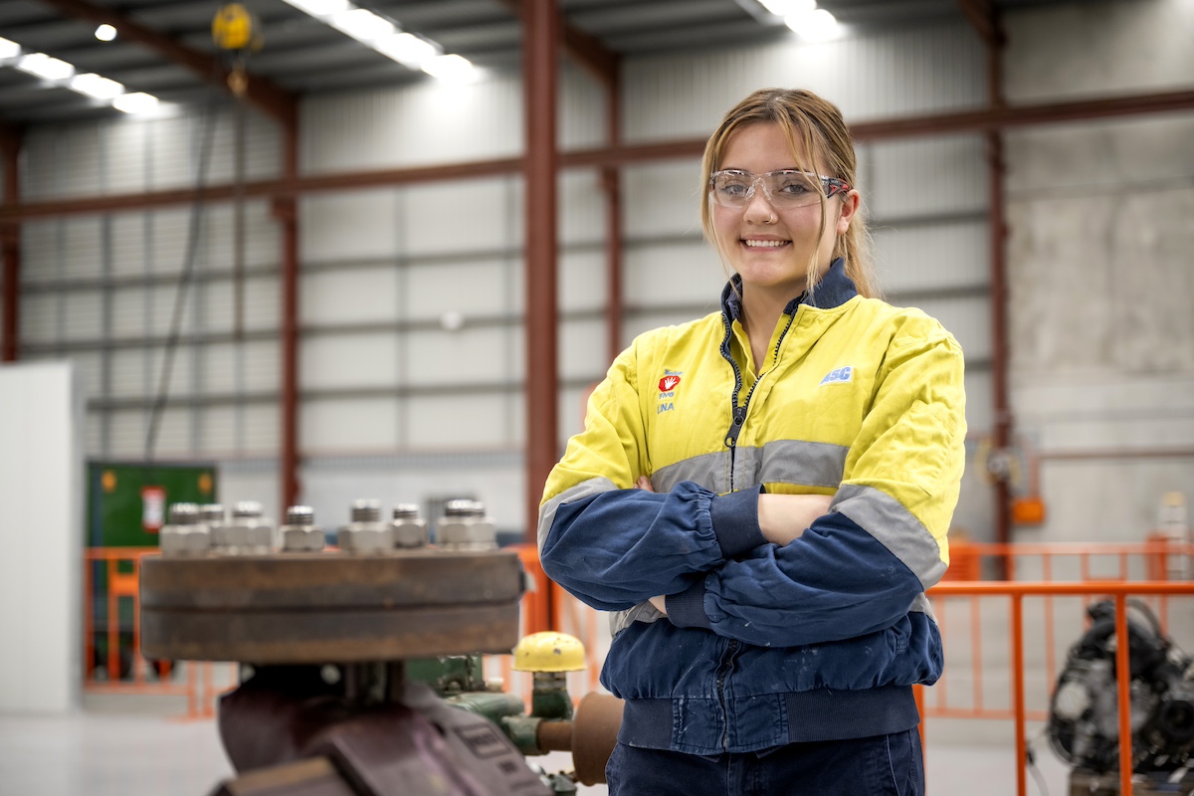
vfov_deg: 23.8
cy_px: 398
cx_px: 597
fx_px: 1890
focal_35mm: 57
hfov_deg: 35.1
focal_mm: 57
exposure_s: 1/200
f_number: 2.8
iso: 500
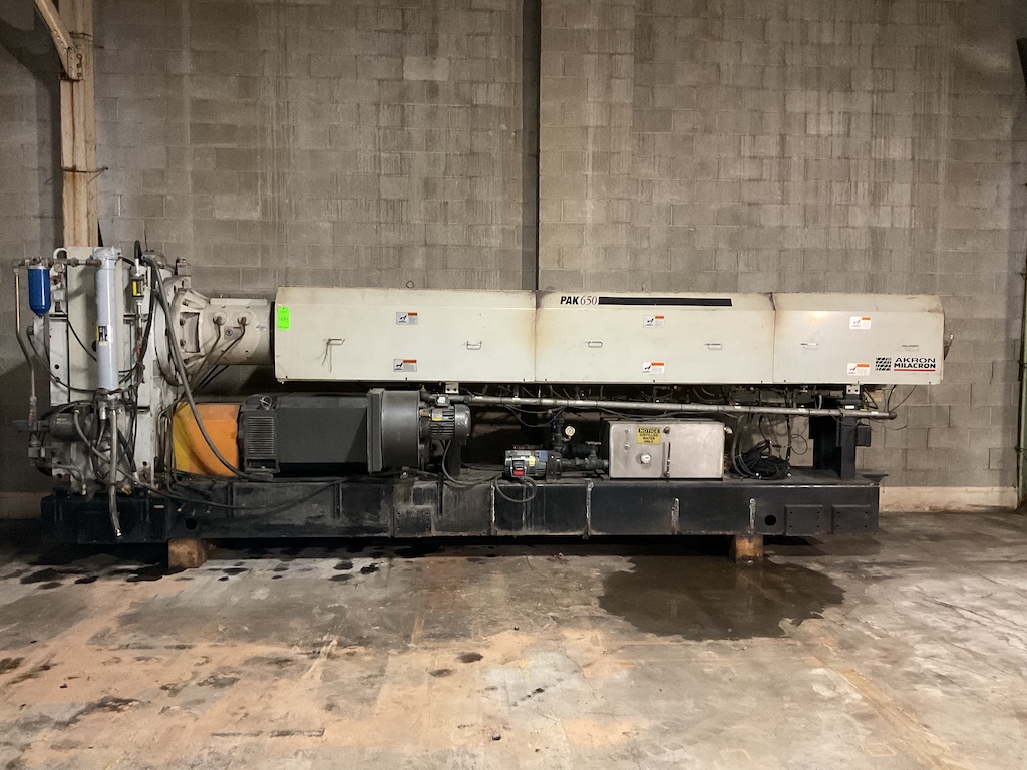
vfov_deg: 48.2
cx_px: 514
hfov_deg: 61.7
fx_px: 860
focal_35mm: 29
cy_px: 385
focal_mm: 3
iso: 400
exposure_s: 1/30
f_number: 1.8
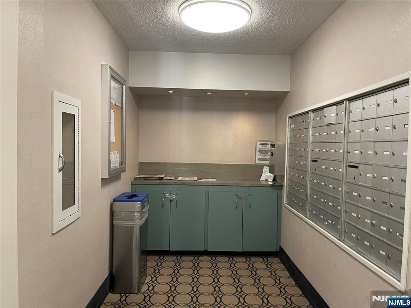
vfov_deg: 54.9
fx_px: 297
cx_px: 206
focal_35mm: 25
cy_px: 154
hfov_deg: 69.4
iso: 400
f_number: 1.6
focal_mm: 5.1
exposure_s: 1/40
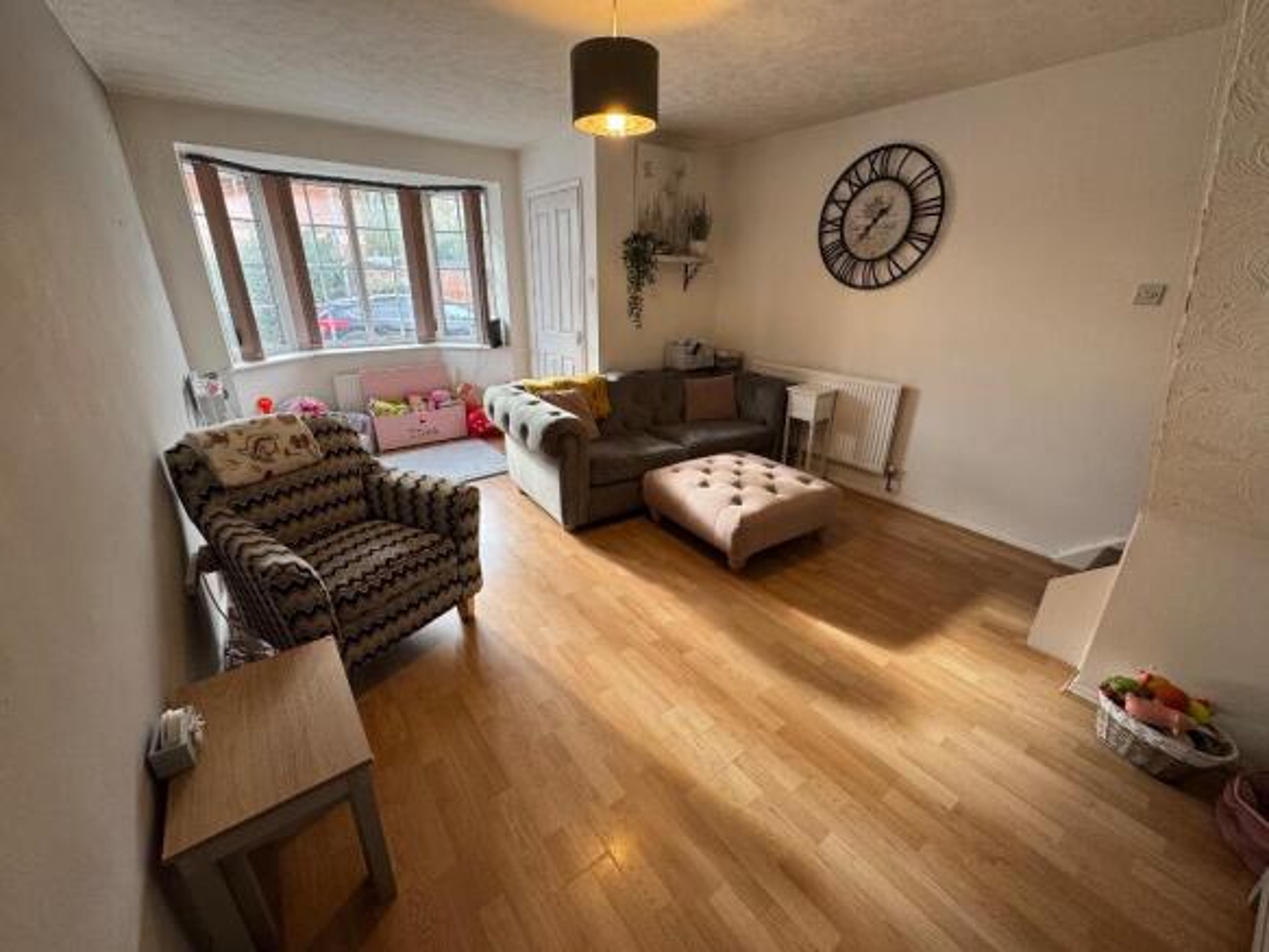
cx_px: 634
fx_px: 513
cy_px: 476
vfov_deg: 85.7
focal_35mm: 14
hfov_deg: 102.1
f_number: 2.2
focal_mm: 2.22
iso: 160
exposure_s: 1/99
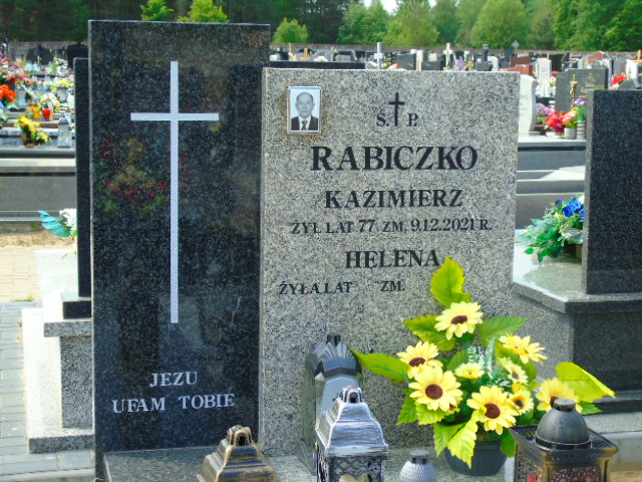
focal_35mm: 62
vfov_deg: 23.7
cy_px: 241
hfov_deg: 31.2
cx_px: 321
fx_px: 1150
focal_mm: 11
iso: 80
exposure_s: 1/200
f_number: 4.5
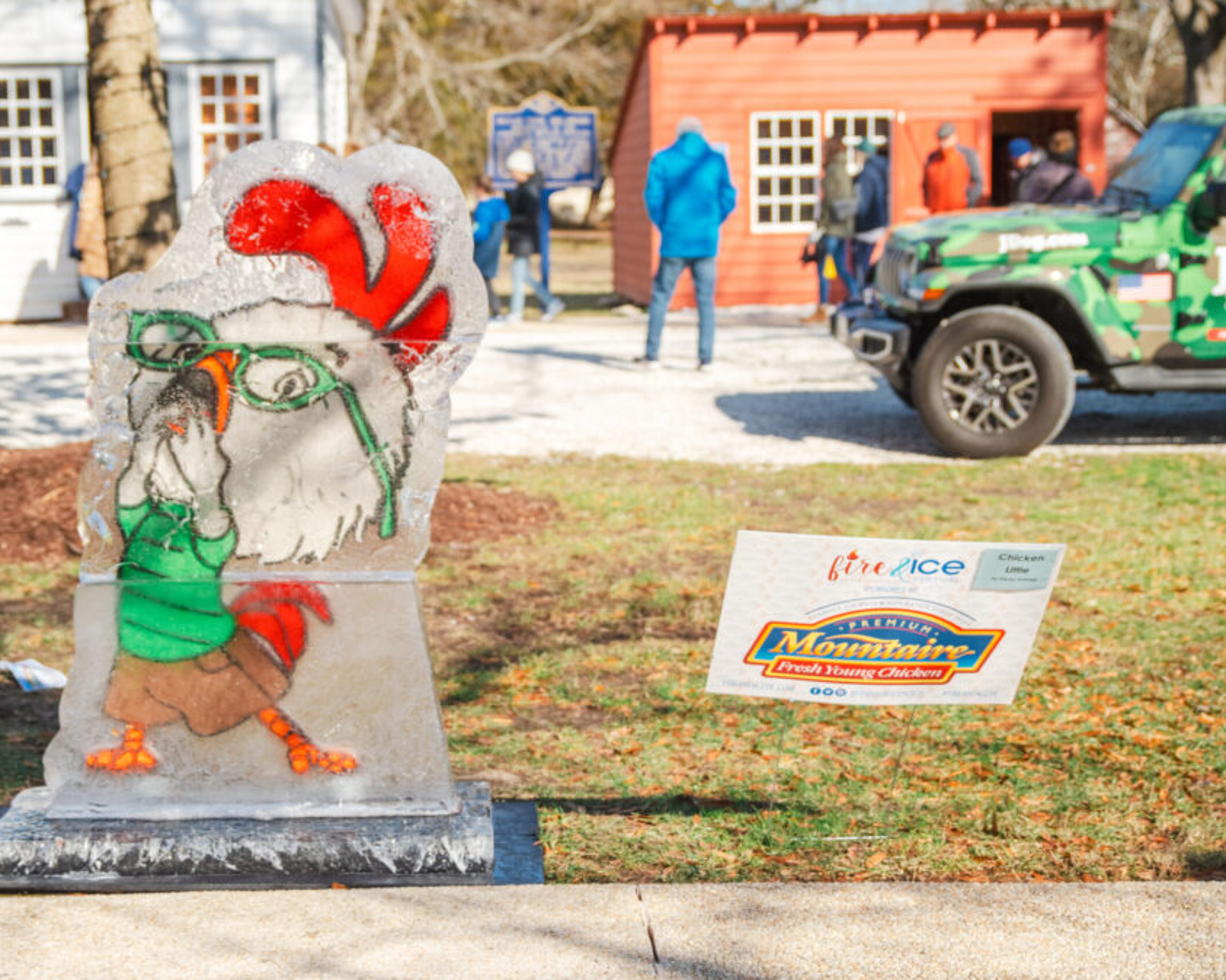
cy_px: 492
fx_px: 2358
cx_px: 483
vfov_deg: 23.5
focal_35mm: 65
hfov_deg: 29.1
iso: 320
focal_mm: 38
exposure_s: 1/8000
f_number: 2.8
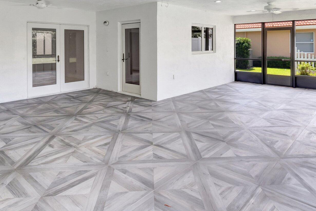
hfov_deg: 71.4
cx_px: 168
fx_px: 219
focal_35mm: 25
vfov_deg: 48.8
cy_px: 48
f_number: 8
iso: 1100
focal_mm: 10
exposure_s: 1/60
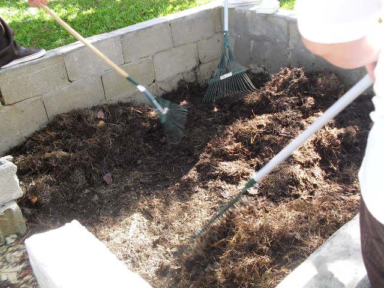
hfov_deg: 52.6
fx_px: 388
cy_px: 144
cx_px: 192
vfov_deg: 40.7
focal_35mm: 35
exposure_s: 1/60
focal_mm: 6.3
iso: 100
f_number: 3.2
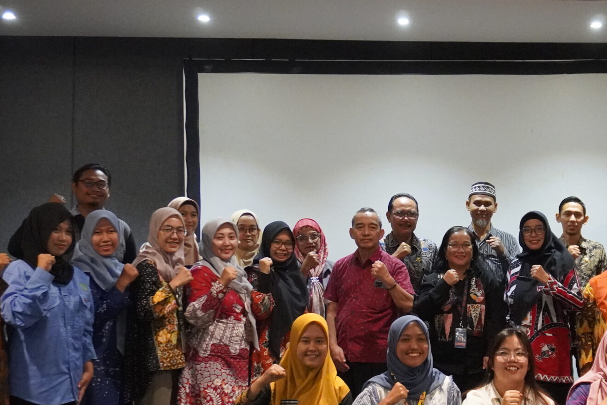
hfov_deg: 32.3
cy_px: 251
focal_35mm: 61
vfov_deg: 22.2
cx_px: 456
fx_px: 1028
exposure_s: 1/100
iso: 6400
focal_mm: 21
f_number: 4
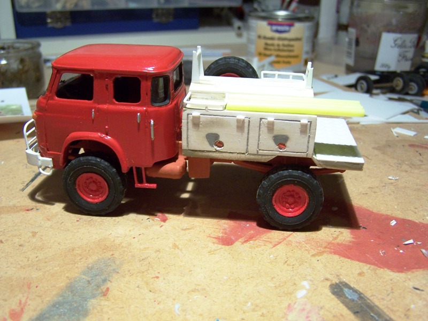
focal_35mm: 38
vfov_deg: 37.7
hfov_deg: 49.0
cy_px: 160
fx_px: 470
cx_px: 214
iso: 140
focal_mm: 6.3
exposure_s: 1/30
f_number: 2.8
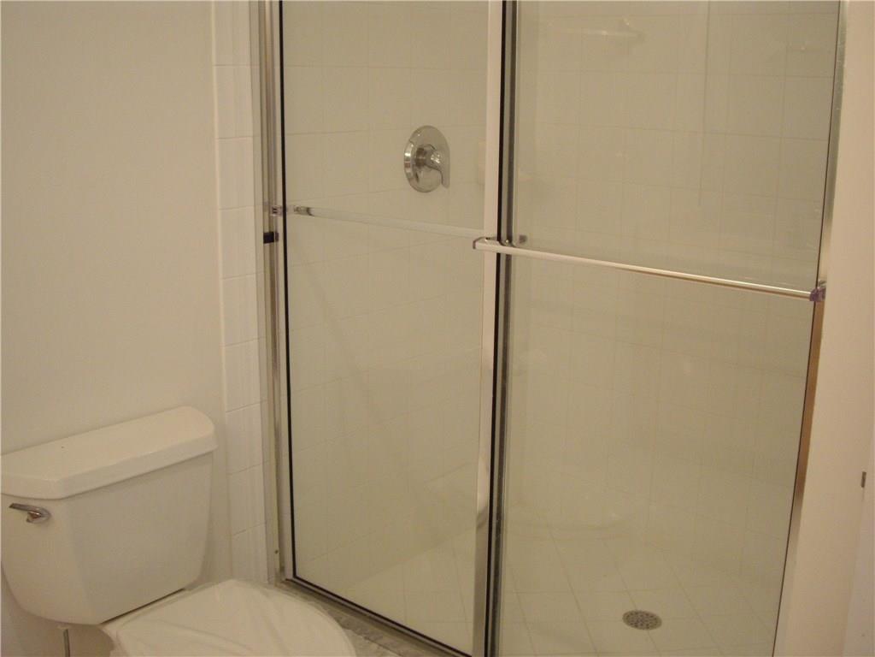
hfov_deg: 49.0
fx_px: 961
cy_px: 328
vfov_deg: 37.7
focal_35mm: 38
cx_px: 438
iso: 400
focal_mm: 7.9
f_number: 2.8
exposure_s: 1/50
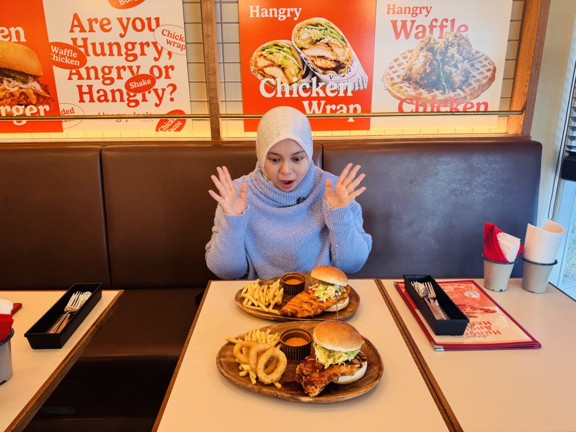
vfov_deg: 56.8
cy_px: 216
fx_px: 399
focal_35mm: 24
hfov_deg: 71.6
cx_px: 288
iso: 125
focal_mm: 6.76
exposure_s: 1/50
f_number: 1.78
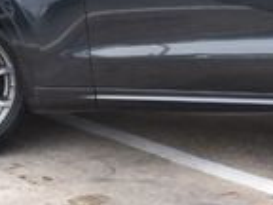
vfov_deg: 9.2
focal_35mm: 160
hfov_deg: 12.1
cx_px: 298
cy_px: 34
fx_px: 1263
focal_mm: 25
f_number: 5.6
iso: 400
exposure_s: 1/125
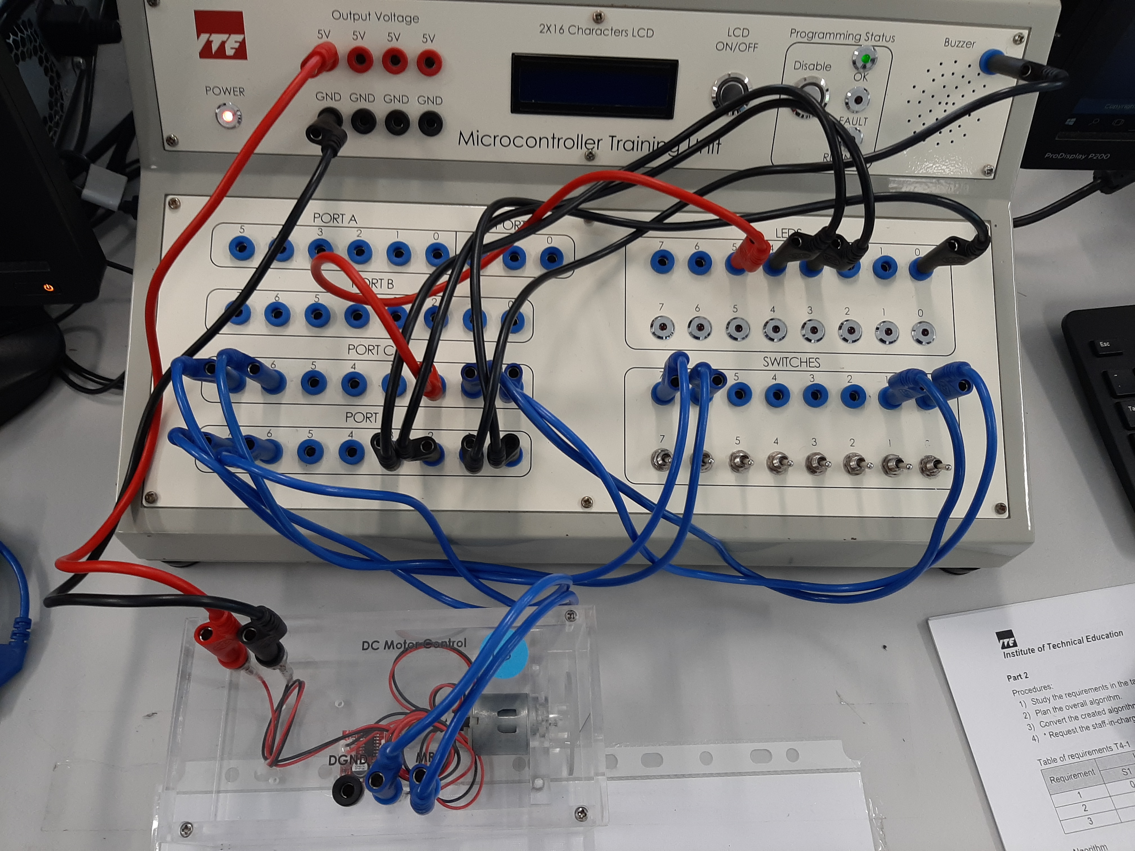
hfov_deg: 67.3
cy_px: 426
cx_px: 568
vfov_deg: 53.1
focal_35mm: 26
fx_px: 852
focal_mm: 3.93
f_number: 1.7
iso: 80
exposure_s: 1/50
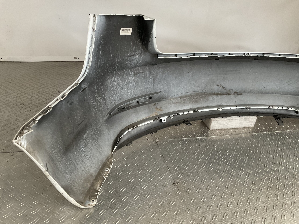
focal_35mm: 29
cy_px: 112
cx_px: 150
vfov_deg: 48.2
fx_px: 250
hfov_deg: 61.7
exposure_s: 1/50
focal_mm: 3
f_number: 1.8
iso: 160
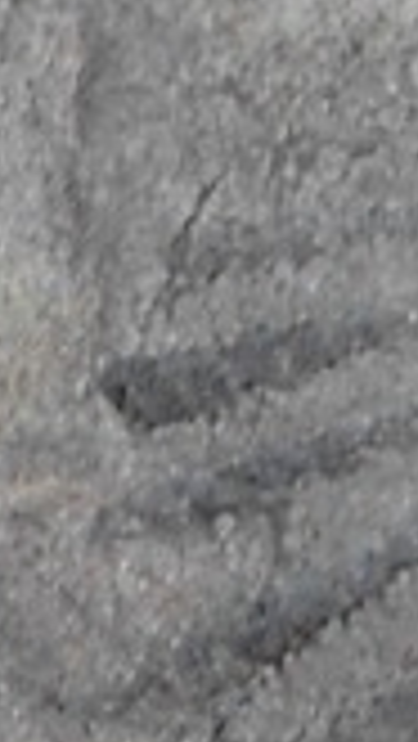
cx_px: 566
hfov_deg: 1.4
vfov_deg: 2.4
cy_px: -531
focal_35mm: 881
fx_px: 17333
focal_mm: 21.8
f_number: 4.4
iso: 79
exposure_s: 1/53.8
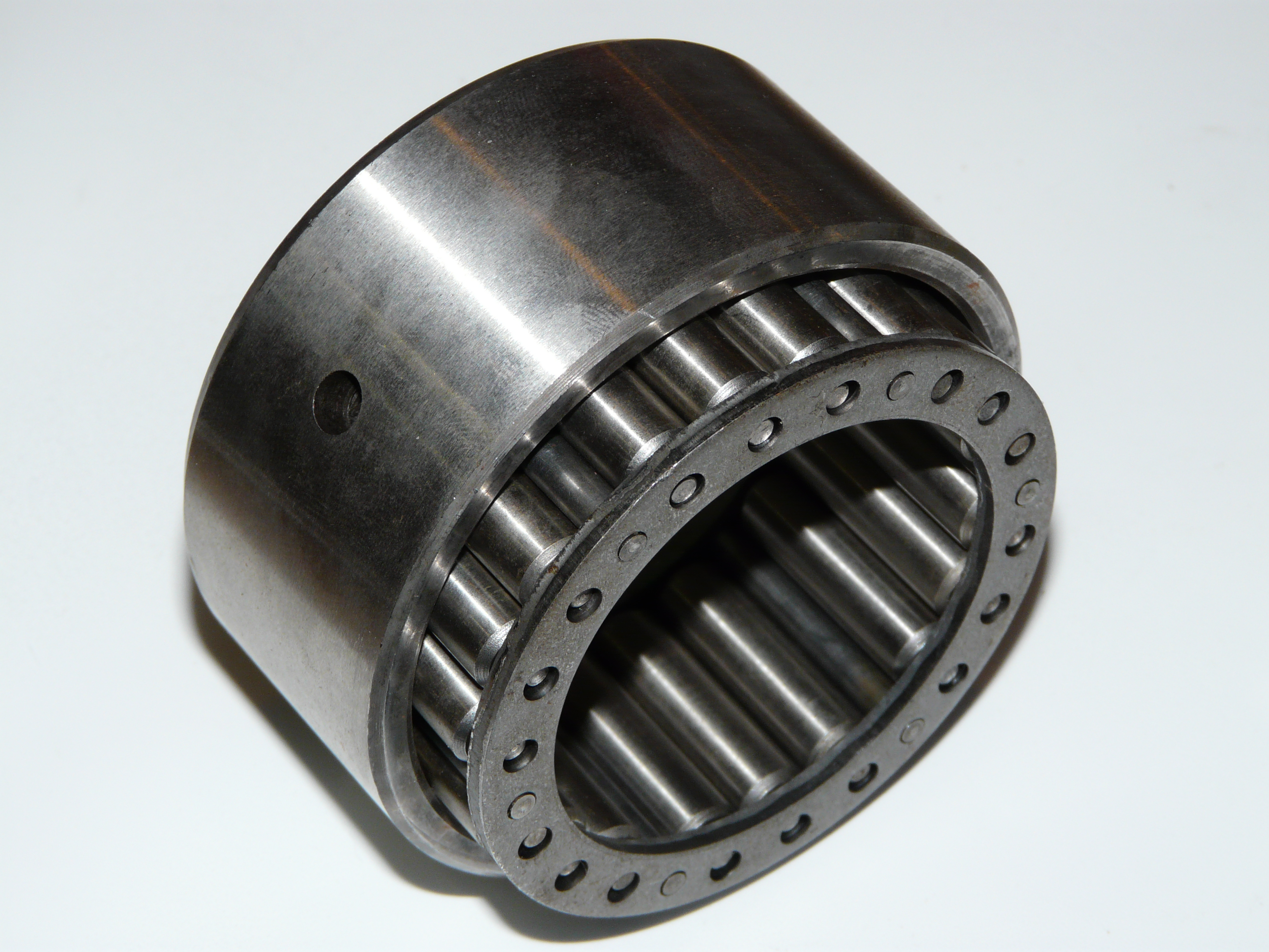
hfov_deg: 19.8
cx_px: 634
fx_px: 3629
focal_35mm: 99
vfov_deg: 14.9
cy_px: 476
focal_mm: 16.2
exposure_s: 1/50
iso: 100
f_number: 4
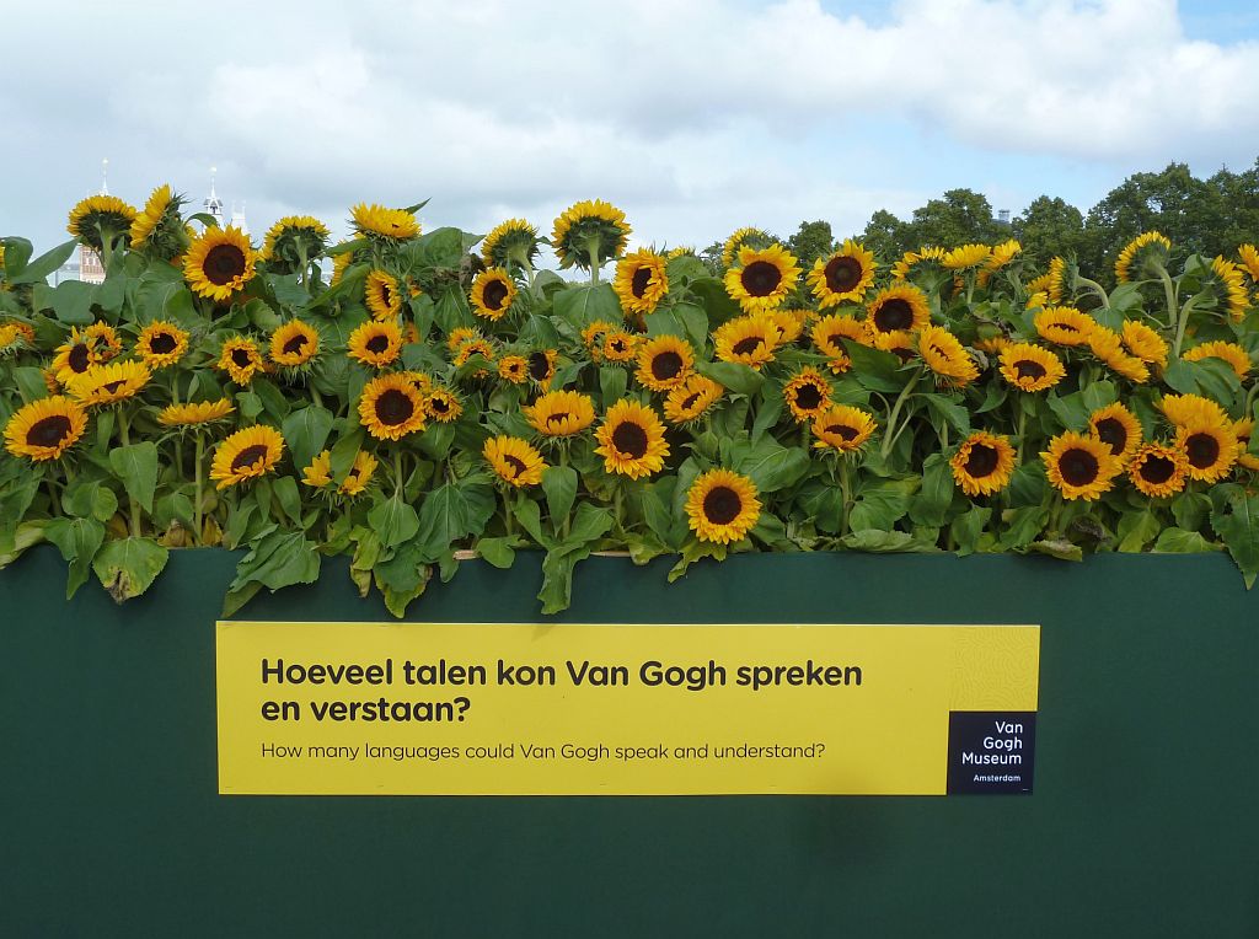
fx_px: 1162
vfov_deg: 44.0
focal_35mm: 32
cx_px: 630
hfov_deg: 56.9
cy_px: 470
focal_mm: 5.3
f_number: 4
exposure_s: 1/400
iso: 80
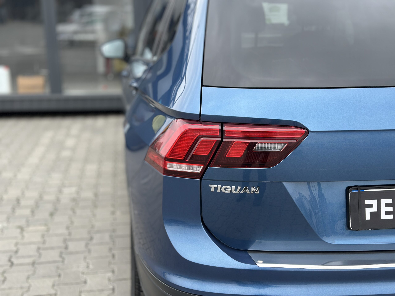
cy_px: 148
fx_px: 548
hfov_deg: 39.7
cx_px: 198
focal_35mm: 48
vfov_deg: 30.3
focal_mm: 6.86
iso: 80
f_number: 1.78
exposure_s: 1/903
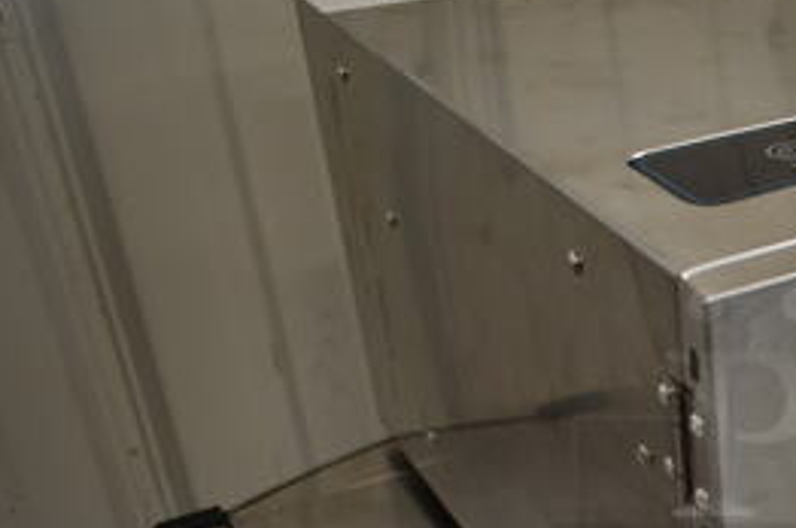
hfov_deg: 28.7
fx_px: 1391
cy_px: 428
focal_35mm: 63
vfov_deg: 21.2
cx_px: 893
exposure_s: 1/30
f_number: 3.5
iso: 110
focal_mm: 18
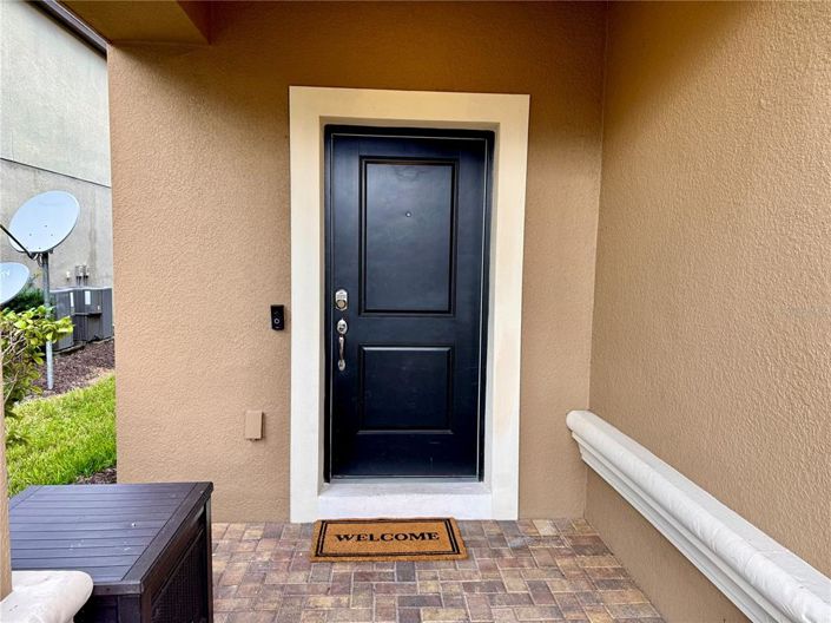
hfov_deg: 71.6
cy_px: 312
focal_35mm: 24
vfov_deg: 56.8
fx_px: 576
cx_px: 416
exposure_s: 1/120
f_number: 1.78
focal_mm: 6.76
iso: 125
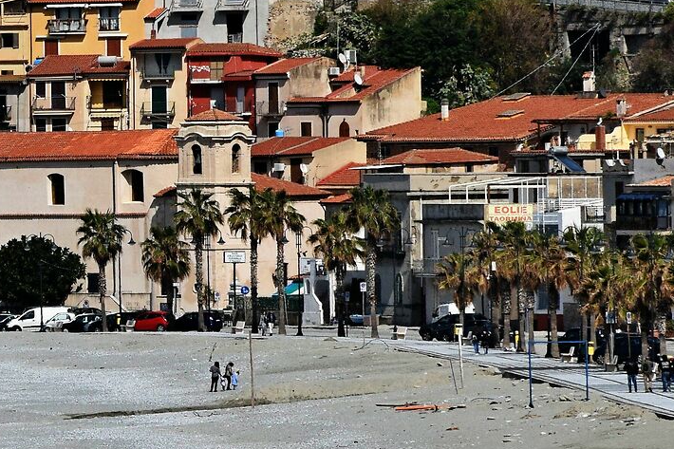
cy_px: 126
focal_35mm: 533
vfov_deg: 2.6
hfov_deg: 3.9
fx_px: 9970
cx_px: -287
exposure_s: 1/1000
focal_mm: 105
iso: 640
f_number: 13
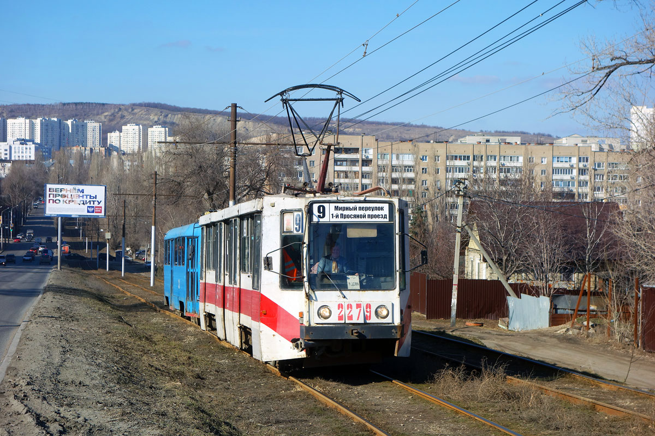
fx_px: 1565
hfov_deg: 23.6
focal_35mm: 86
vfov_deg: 15.9
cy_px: 218
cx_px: 328
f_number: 6.3
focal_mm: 31.83
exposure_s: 1/500
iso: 125
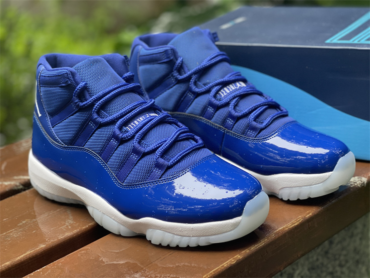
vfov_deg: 22.9
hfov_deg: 30.3
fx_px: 684
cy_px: 139
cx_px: 185
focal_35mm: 64
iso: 250
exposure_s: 1/121
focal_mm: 7.5
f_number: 2.2
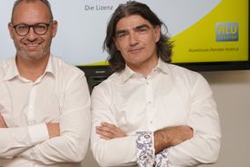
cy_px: 84
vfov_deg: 19.2
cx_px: 28
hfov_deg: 27.5
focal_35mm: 71
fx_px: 493
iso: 500
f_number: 5
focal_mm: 38
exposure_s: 1/100
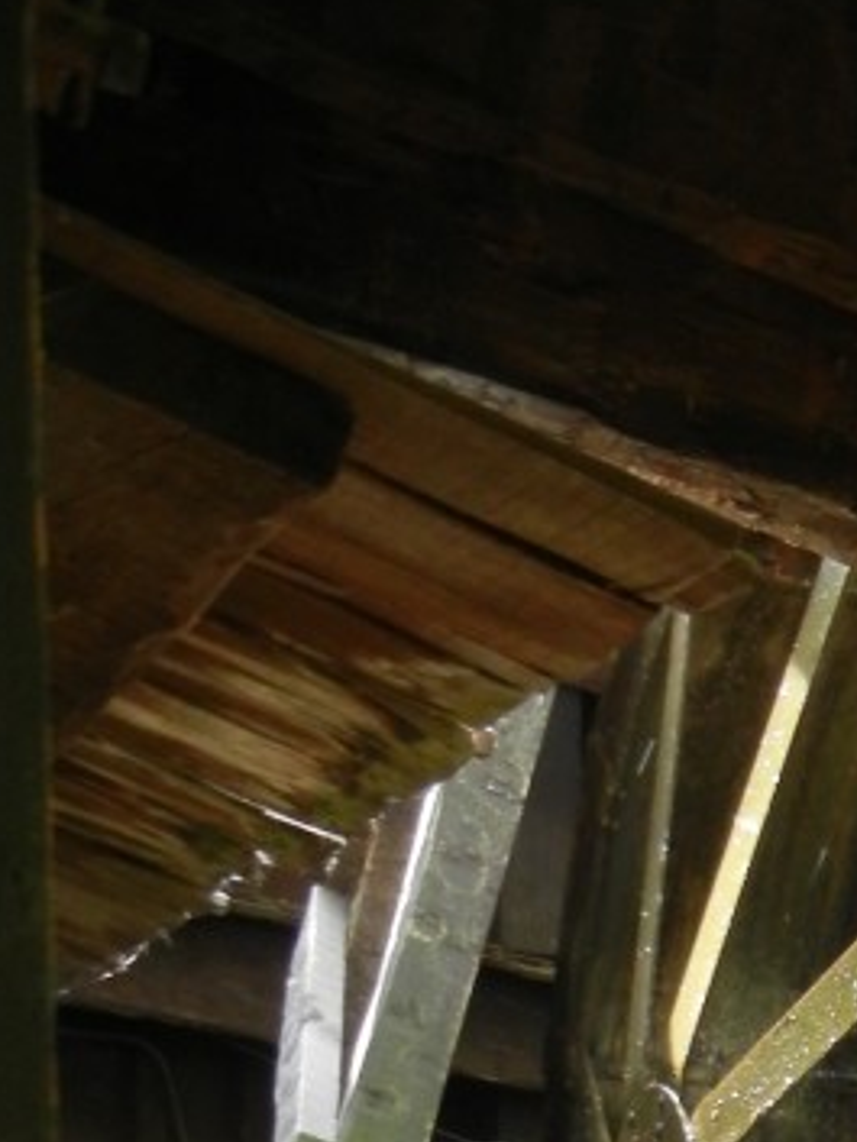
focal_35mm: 87
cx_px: 1222
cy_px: 1508
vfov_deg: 20.4
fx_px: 2870
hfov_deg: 15.8
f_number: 3.5
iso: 350
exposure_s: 1/56.7
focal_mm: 5.4
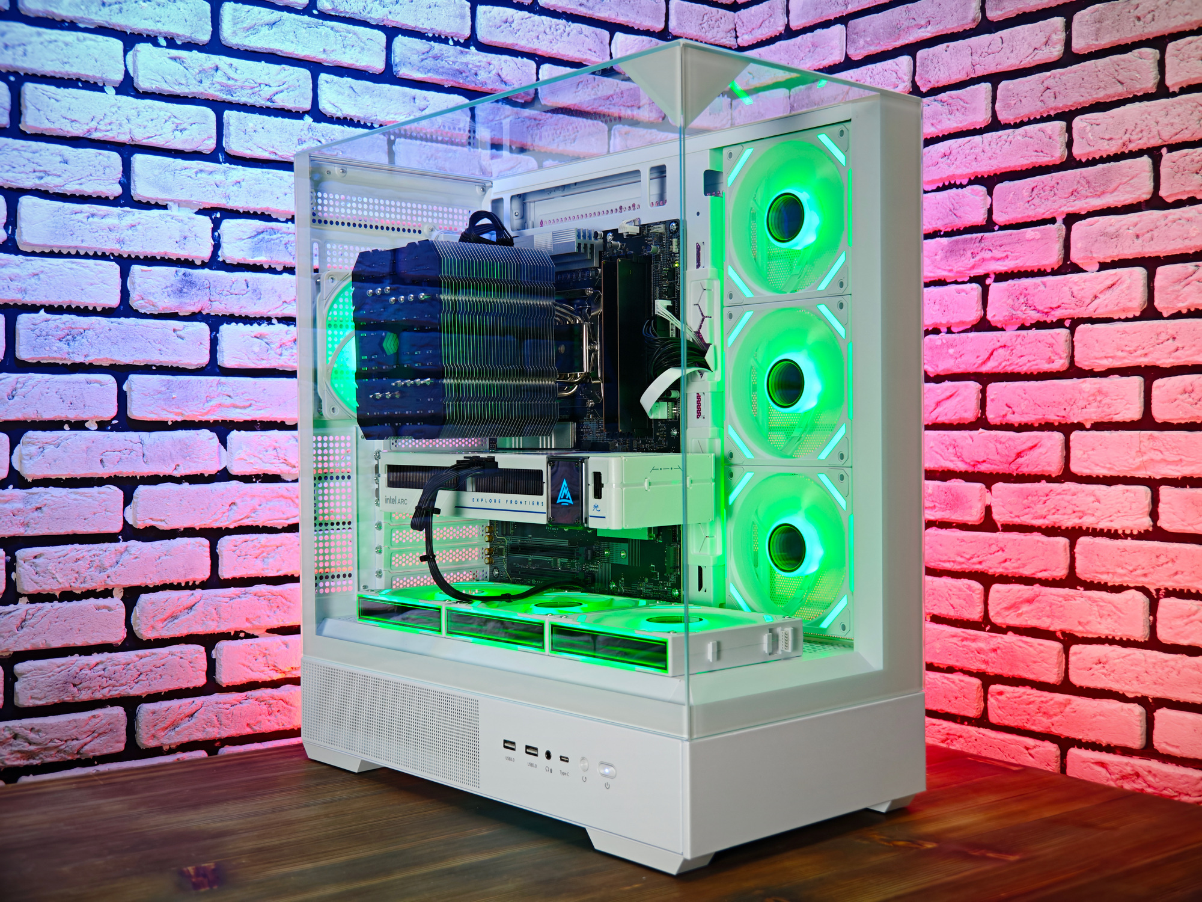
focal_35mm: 23
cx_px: 601
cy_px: 451
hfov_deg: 73.9
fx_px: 799
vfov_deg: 58.9
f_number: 4
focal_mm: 8.72
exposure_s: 1/80
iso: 640
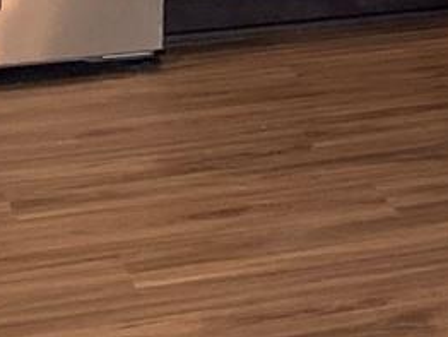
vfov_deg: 7.0
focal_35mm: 203
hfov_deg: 9.4
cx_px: 718
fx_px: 2630
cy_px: -373
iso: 80
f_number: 1.8
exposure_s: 1/120
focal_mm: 4.25
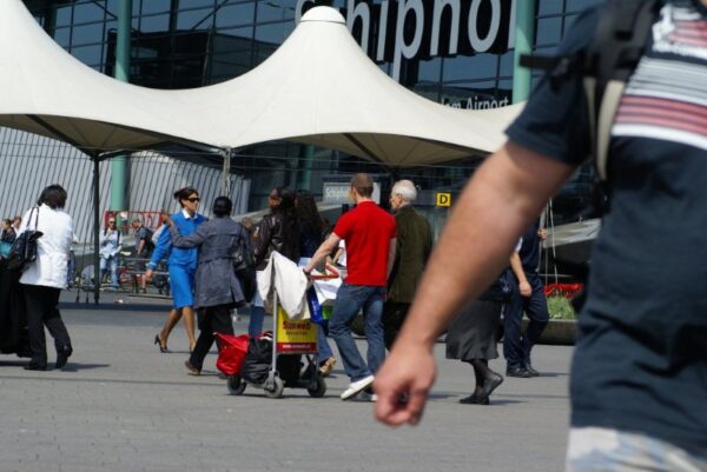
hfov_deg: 13.0
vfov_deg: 8.7
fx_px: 3095
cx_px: 354
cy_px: 236
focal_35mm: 158
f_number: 9
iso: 100
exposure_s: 1/250
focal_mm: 105
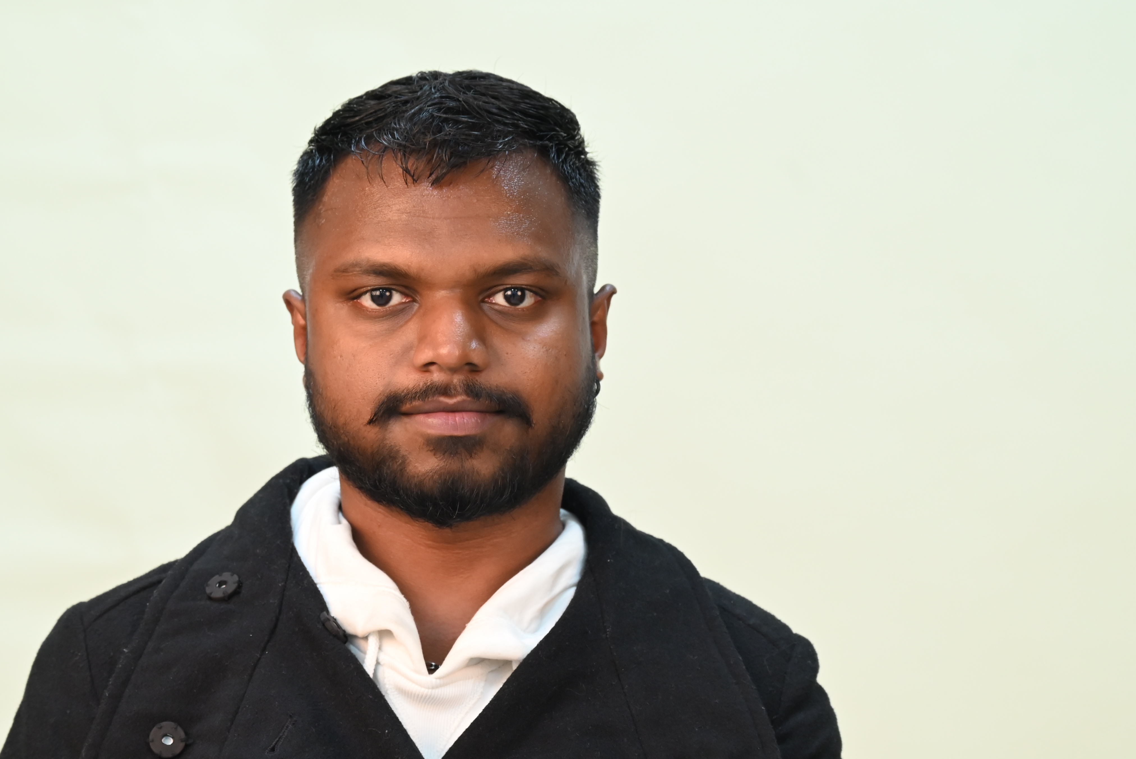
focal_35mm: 95
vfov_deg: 14.4
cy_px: 554
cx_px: 440
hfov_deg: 21.4
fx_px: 2999
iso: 1600
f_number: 6.3
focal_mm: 64
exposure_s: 1/40
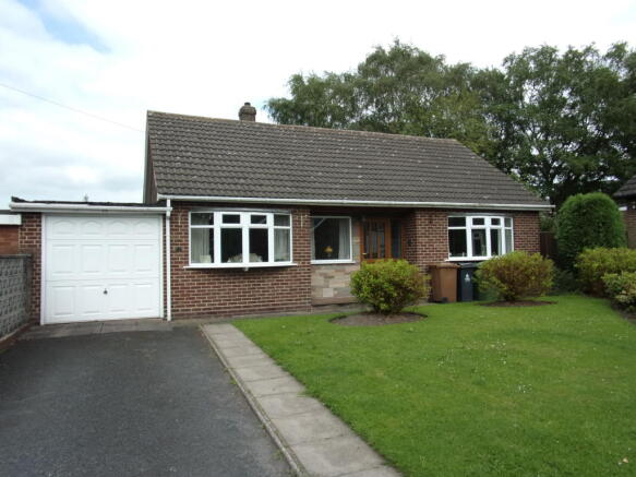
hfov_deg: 71.6
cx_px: 318
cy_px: 238
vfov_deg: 56.8
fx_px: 441
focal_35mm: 24
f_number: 3.3
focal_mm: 4.3
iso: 80
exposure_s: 1/550
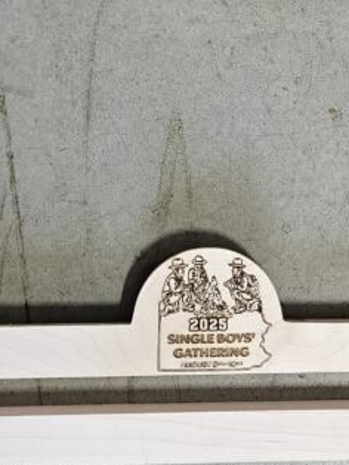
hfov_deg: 19.5
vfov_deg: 25.9
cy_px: 167
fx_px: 1007
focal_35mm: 75
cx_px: 256
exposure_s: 1/359
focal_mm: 5.4
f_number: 1.8
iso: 160
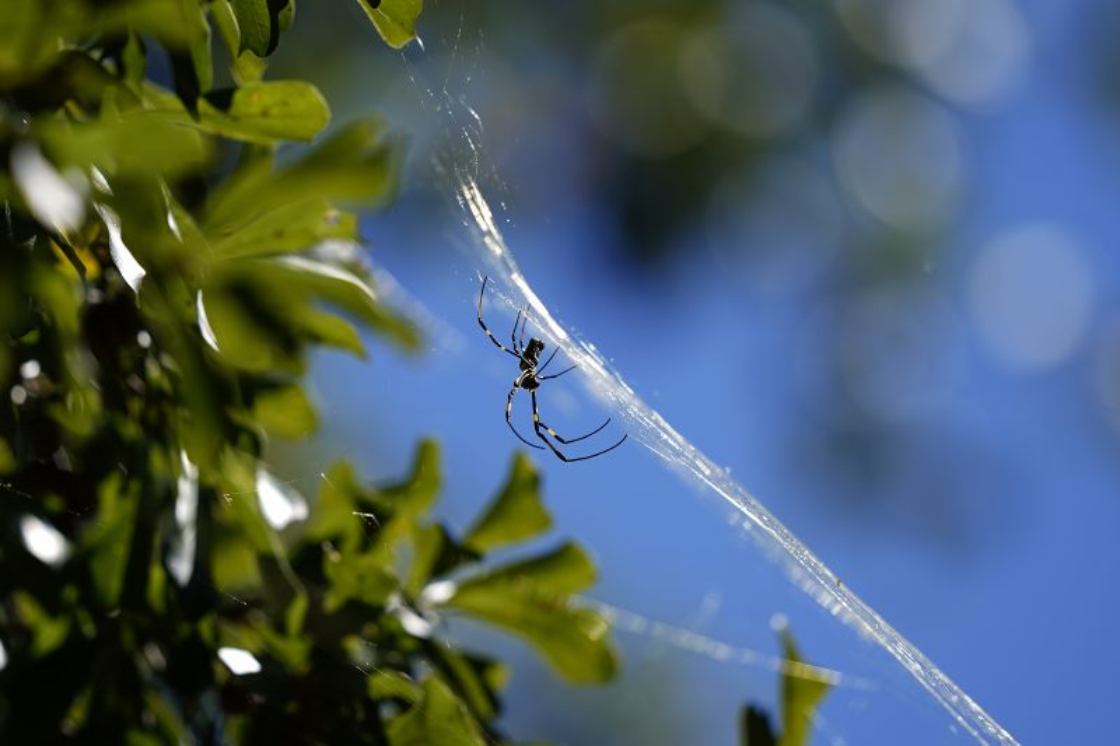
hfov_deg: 3.4
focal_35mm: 600
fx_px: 18662
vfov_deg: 2.3
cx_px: 560
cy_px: 373
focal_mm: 400
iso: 50
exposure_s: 1/800
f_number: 2.8
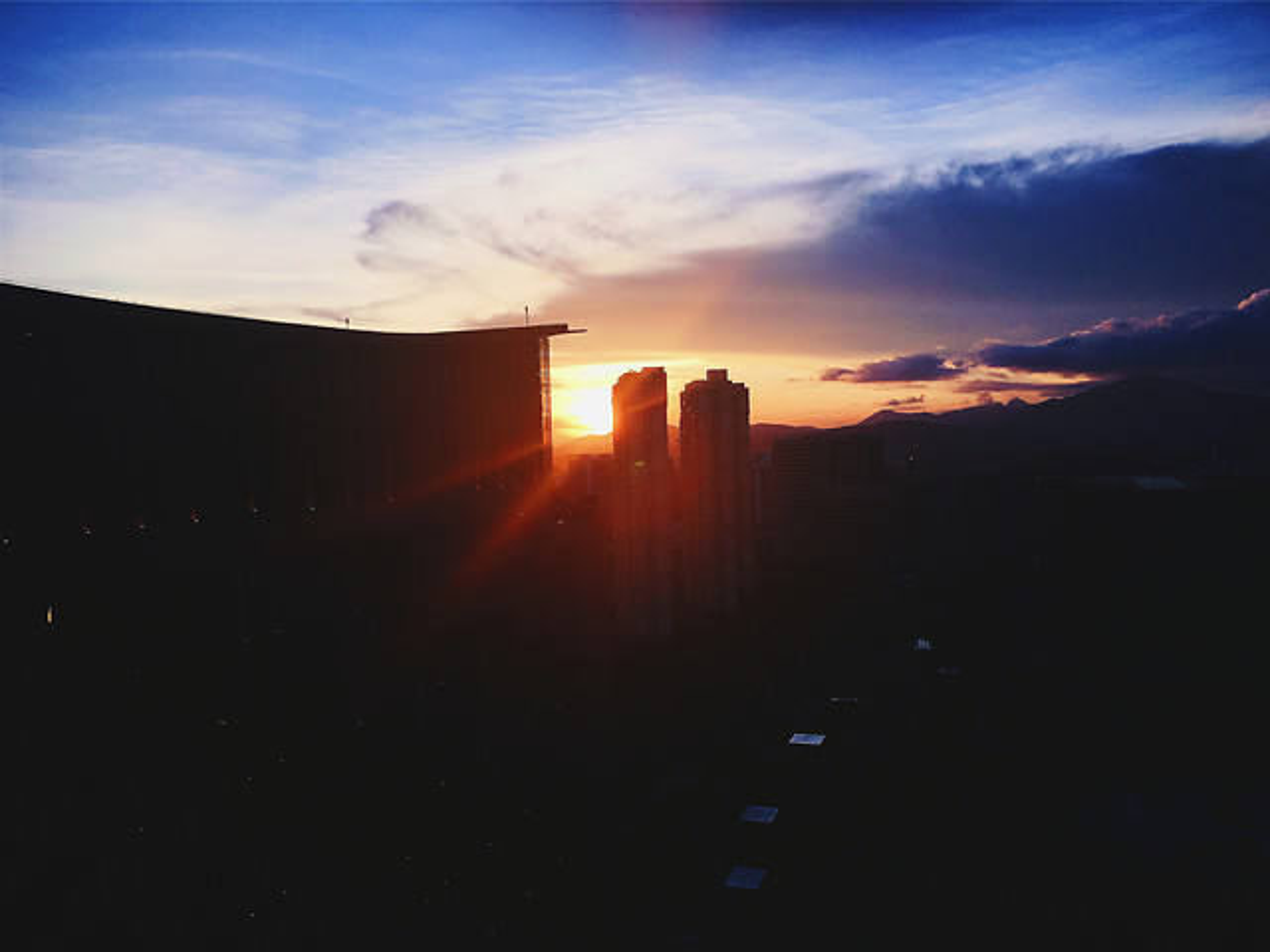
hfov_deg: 61.7
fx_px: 1064
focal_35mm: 29
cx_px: 635
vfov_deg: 48.2
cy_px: 476
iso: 25
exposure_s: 1/874
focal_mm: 4.15
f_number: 2.2
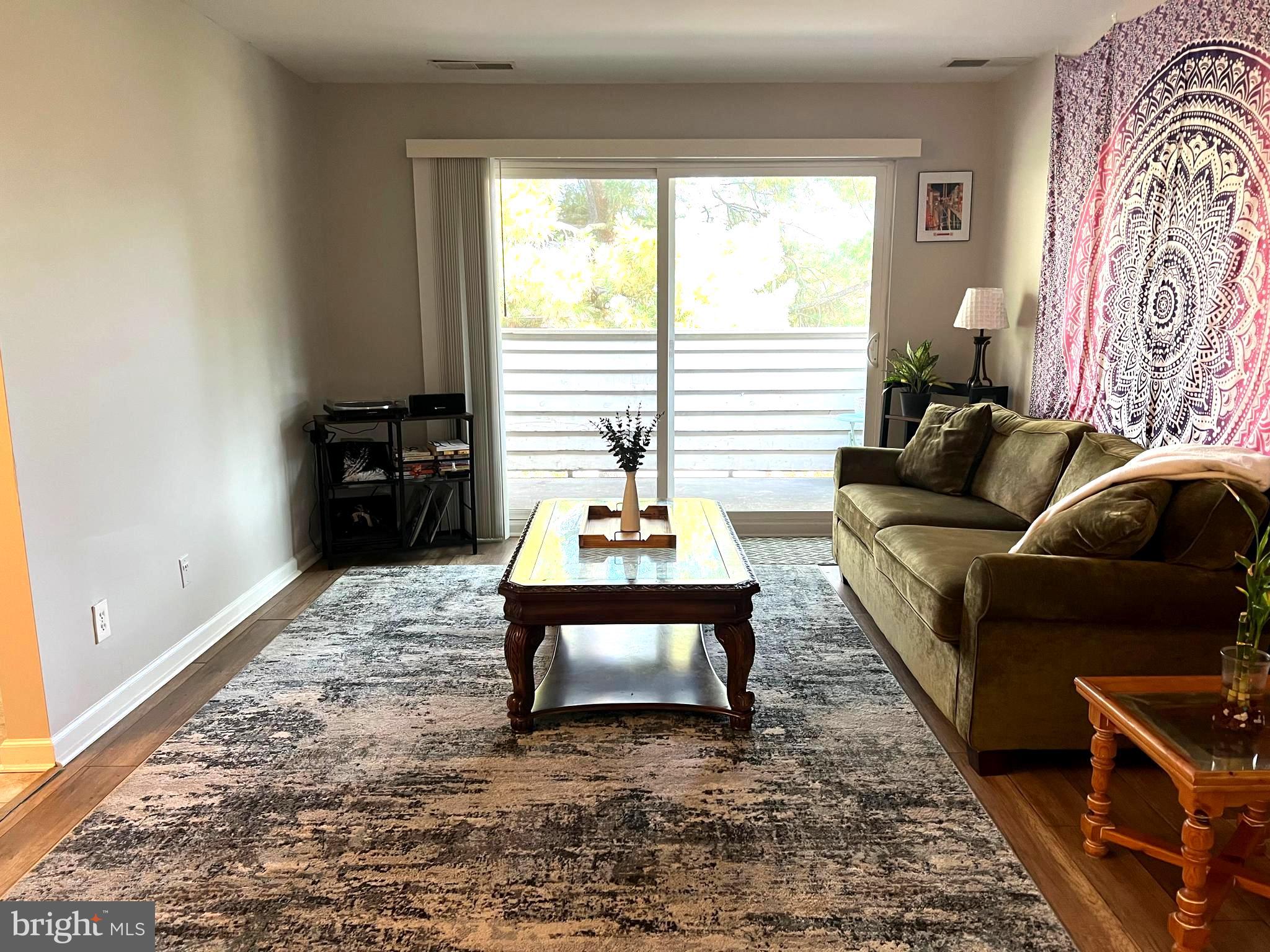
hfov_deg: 67.3
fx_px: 954
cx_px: 635
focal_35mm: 26
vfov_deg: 53.1
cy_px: 476
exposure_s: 1/60
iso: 80
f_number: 1.5
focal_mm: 5.7
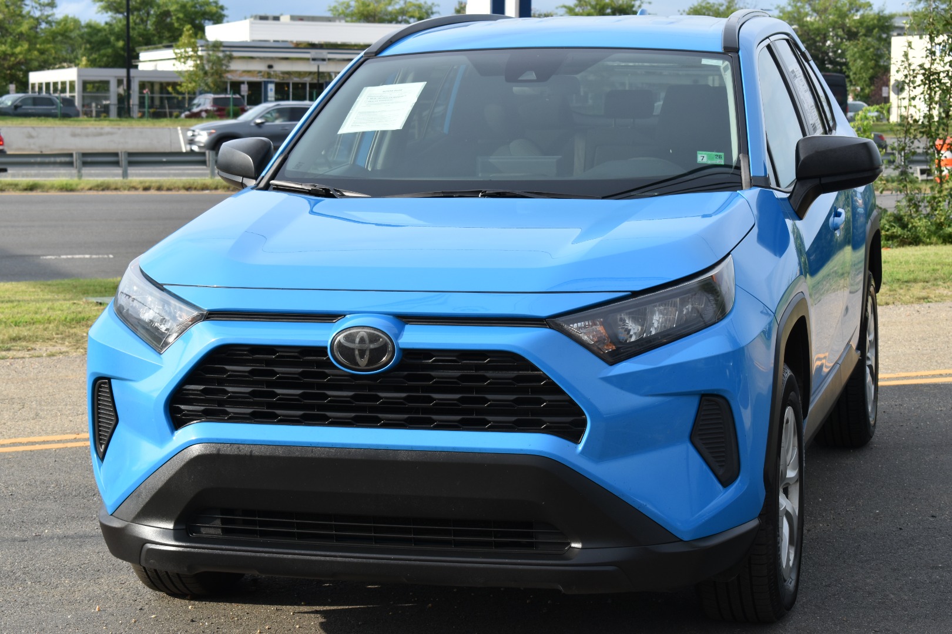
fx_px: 2181
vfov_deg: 16.6
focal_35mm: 82
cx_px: 476
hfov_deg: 24.6
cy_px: 317
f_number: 8
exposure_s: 1/250
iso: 200
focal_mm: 55
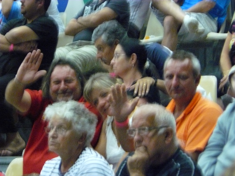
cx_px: 118
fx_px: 1629
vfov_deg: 6.2
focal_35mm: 240
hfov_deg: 8.2
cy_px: 88
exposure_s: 1/15
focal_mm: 40.1
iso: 800
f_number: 3.3
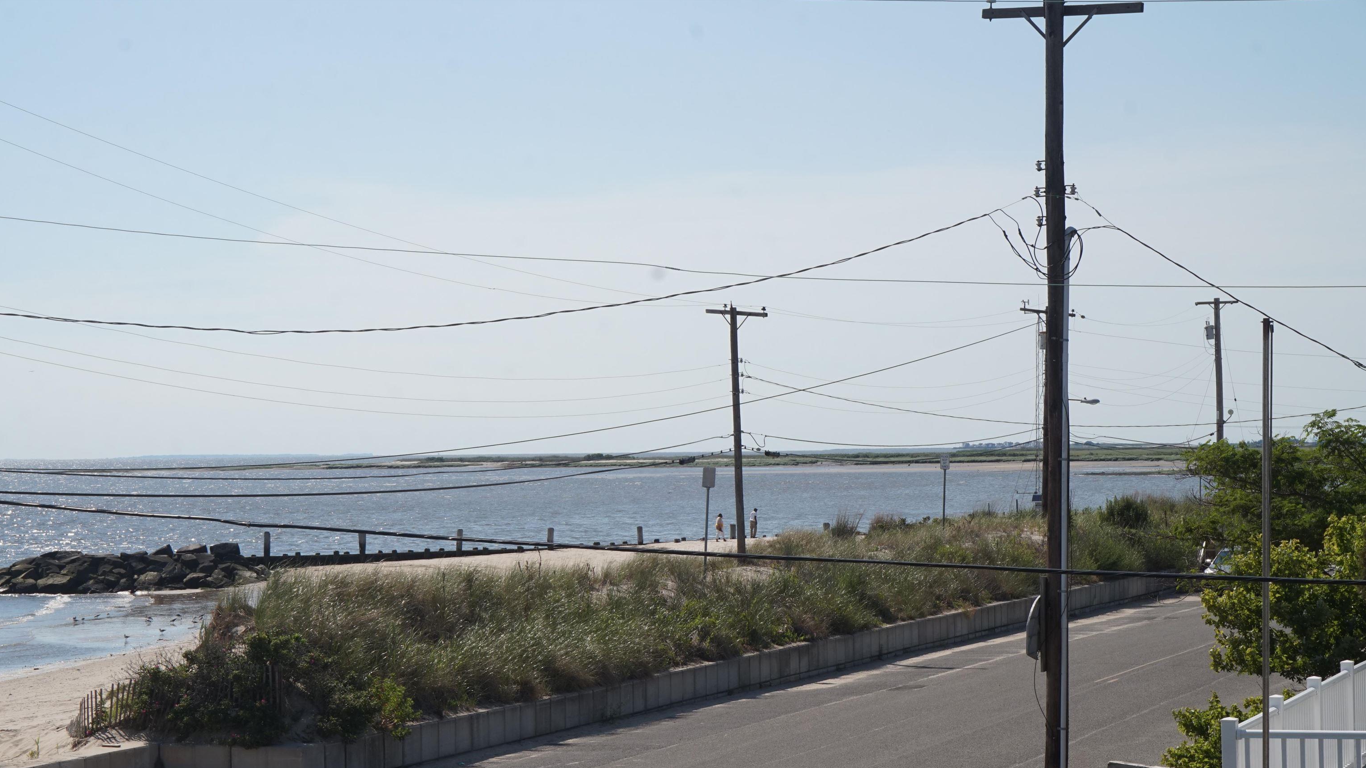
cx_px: 680
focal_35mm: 76
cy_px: 457
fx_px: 2753
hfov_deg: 27.9
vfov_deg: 15.9
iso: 100
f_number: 16
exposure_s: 1/160
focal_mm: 48
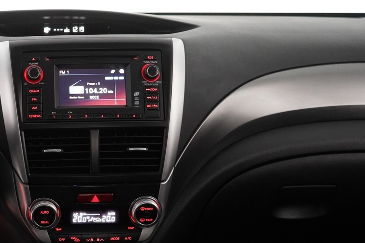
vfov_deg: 22.2
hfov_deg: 31.0
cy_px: 148
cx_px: 21
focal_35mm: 61
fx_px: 618
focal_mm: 28
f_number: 3.5
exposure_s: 1/60
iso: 4000
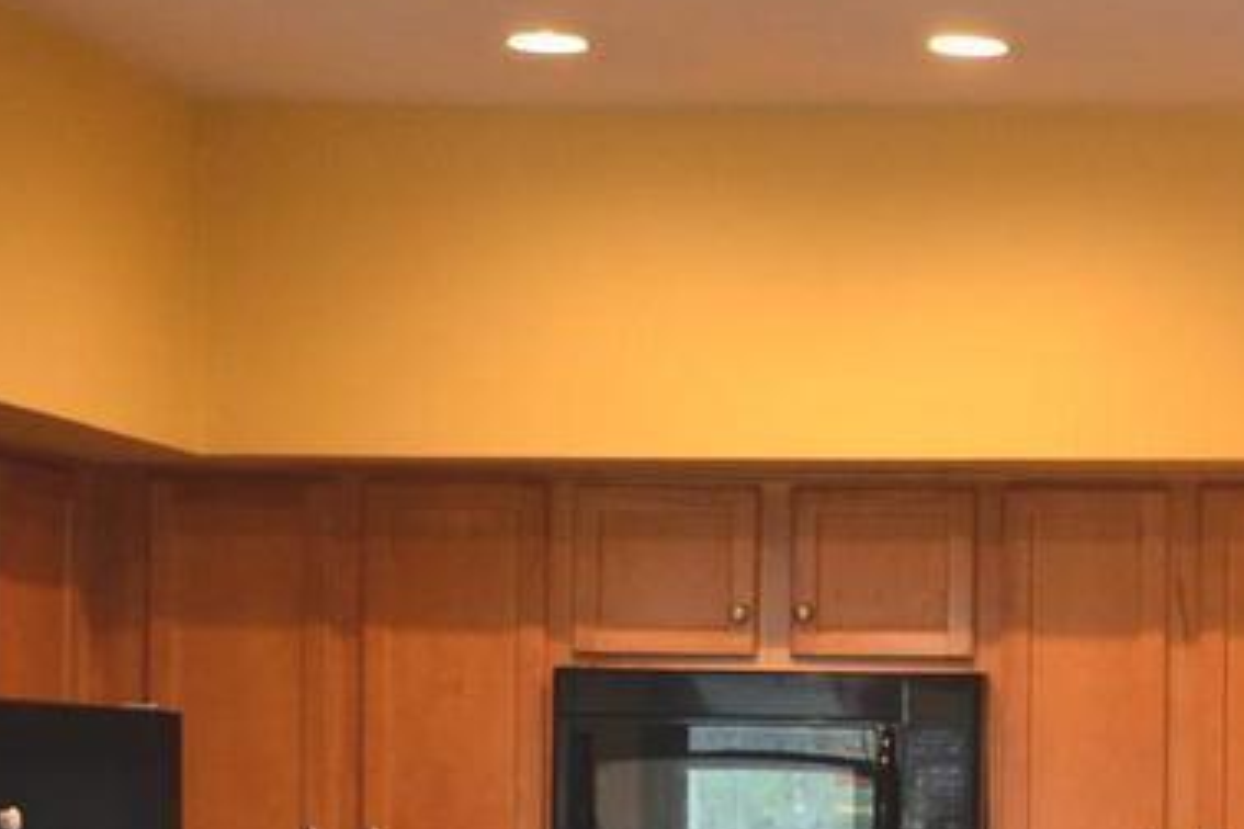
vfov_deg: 11.9
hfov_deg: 16.7
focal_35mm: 114
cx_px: 1711
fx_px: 3939
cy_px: 842
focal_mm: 20
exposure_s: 1/40
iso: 800
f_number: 3.5
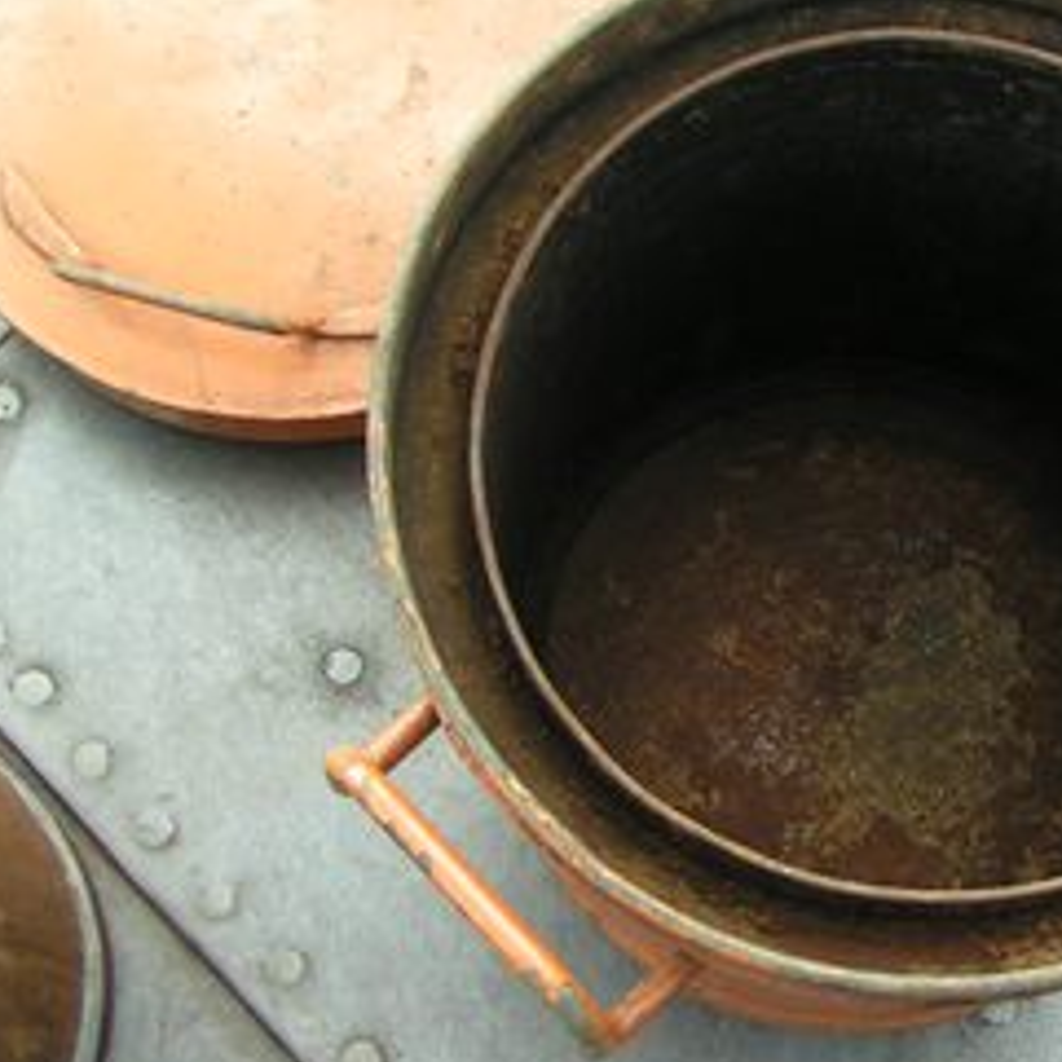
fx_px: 2707
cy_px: 500
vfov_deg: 22.2
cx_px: 994
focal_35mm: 78
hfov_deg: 21.6
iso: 50
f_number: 4
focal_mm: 6.6
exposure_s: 1/80
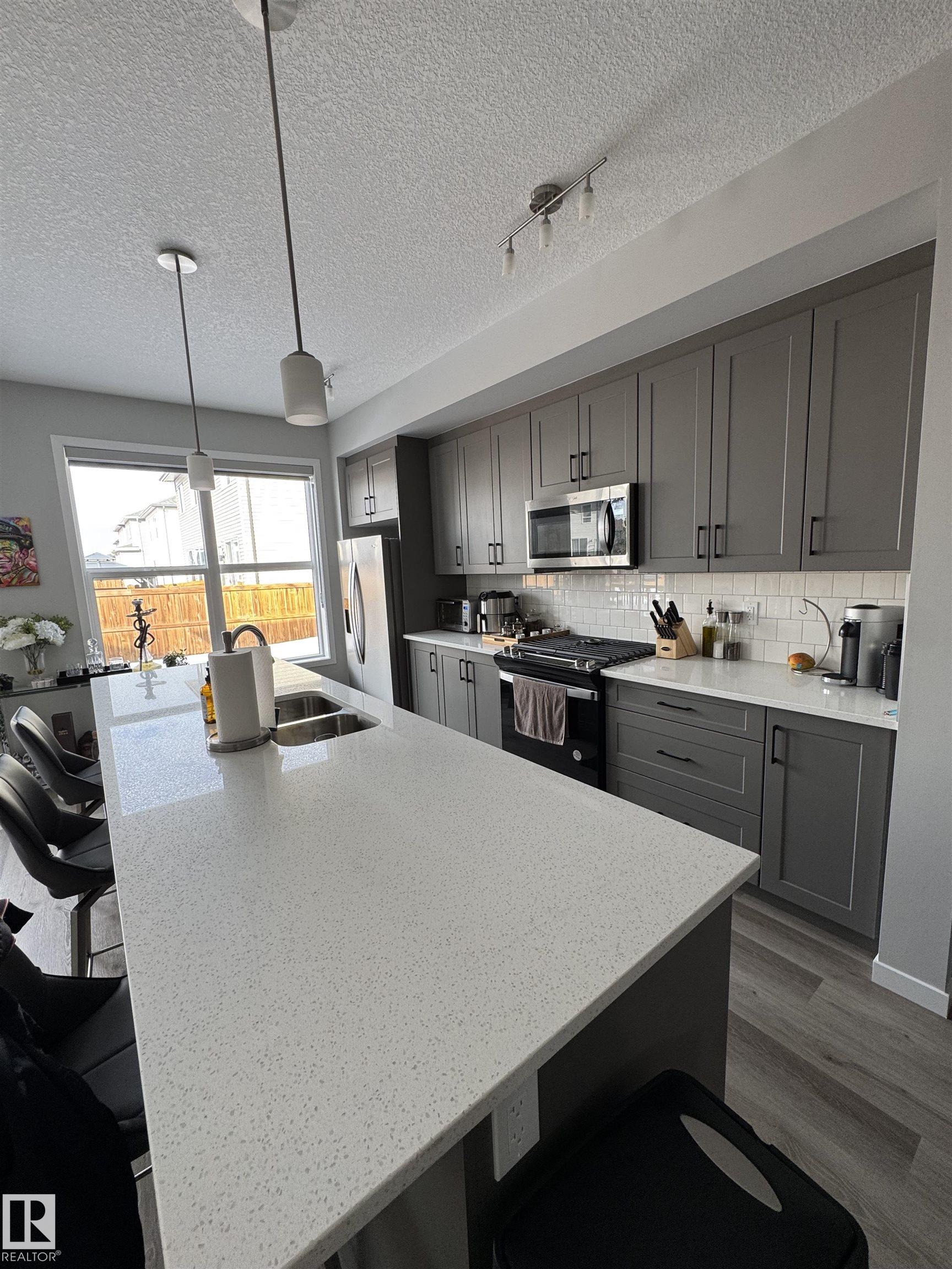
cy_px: 634
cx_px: 476
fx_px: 513
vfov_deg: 102.1
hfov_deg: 85.7
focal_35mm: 14
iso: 80
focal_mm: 2.22
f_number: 2.2
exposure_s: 1/99
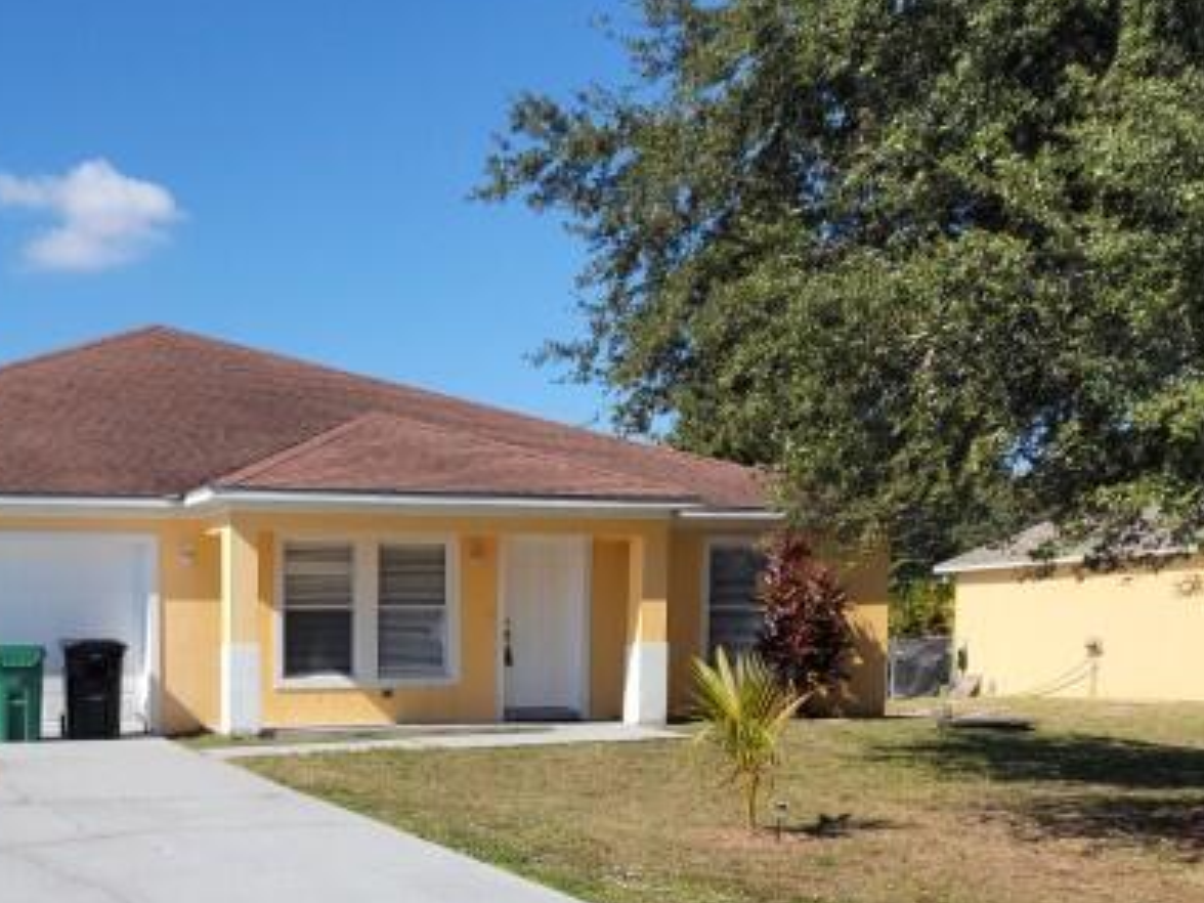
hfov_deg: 35.9
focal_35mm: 51
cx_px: 200
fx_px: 1774
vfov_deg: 27.3
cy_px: 851
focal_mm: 7
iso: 20
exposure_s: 1/1135
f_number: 1.8
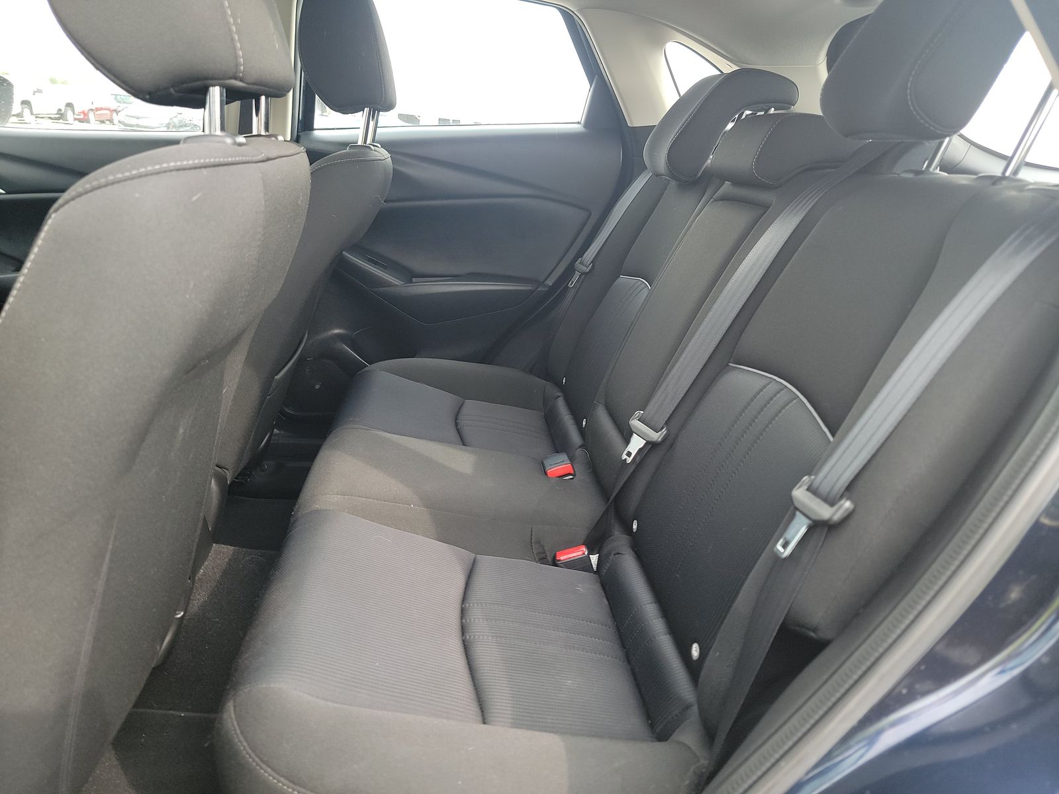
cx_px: 530
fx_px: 734
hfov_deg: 71.6
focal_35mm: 24
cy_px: 397
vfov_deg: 56.8
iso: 107
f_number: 1.8
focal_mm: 6.7
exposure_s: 1/59
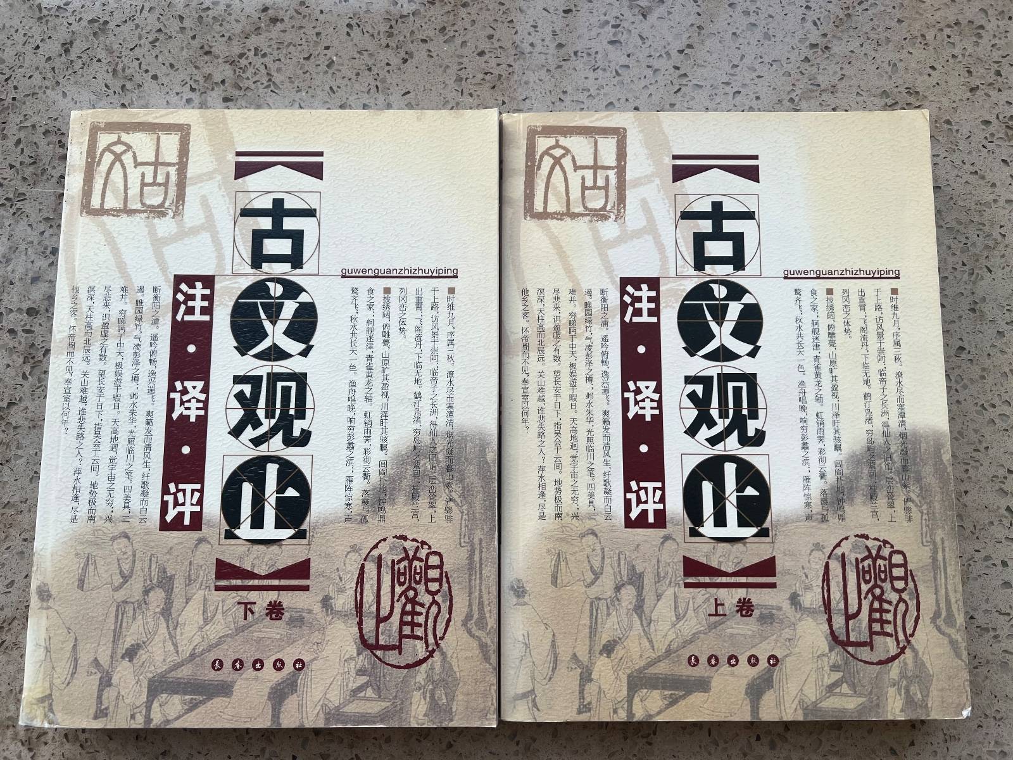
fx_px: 761
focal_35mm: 26
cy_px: 380
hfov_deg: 67.3
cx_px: 506
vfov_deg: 53.1
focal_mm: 5.7
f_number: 1.5
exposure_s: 1/434
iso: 50
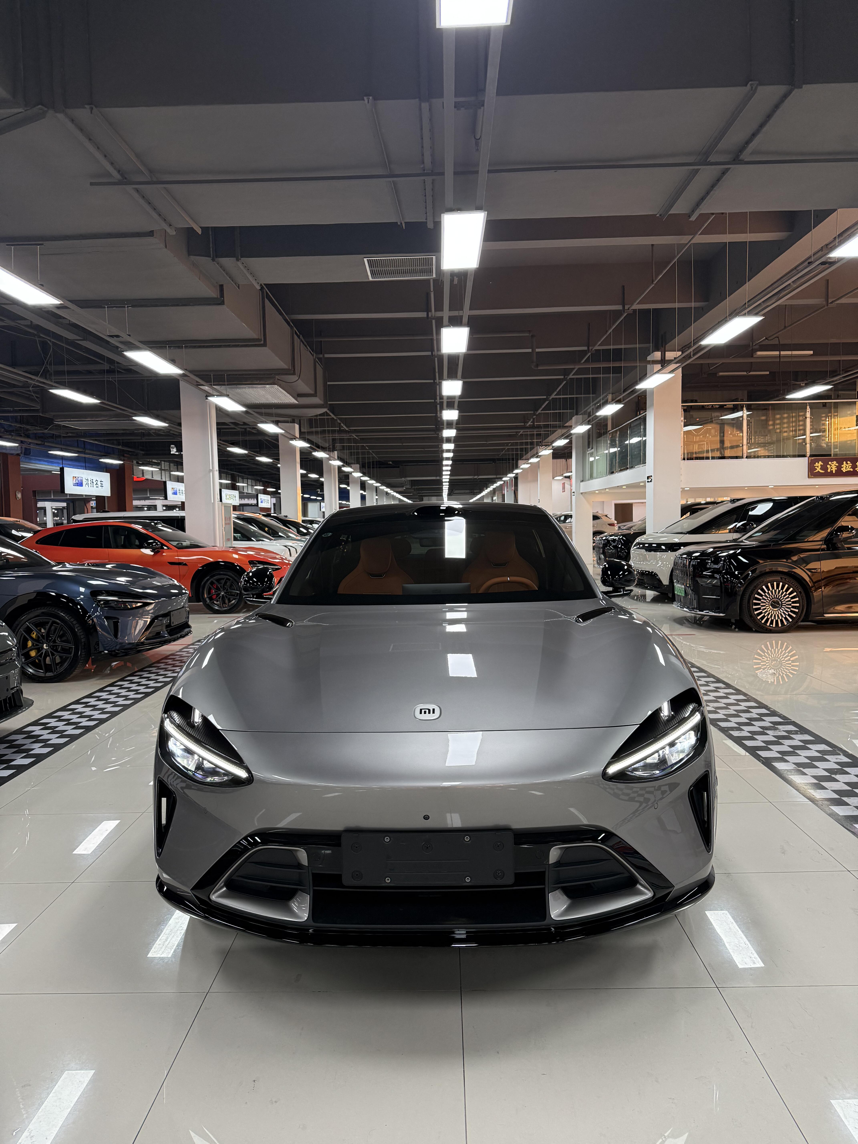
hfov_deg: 56.8
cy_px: 572
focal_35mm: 24
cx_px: 429
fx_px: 793
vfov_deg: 71.6
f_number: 1.78
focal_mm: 6.76
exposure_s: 1/137
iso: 250
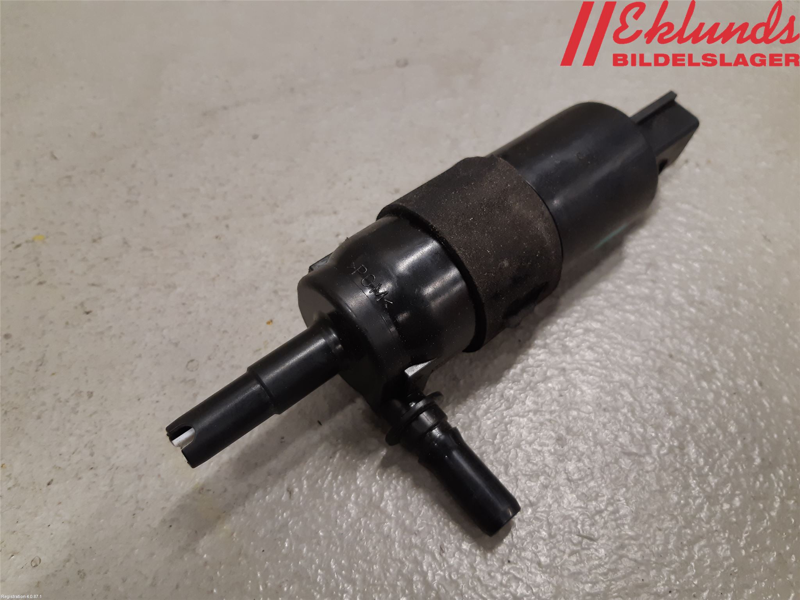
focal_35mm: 26
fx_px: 601
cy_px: 300
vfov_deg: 53.1
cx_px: 400
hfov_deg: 67.3
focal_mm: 3.93
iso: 125
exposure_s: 1/50
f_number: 1.7
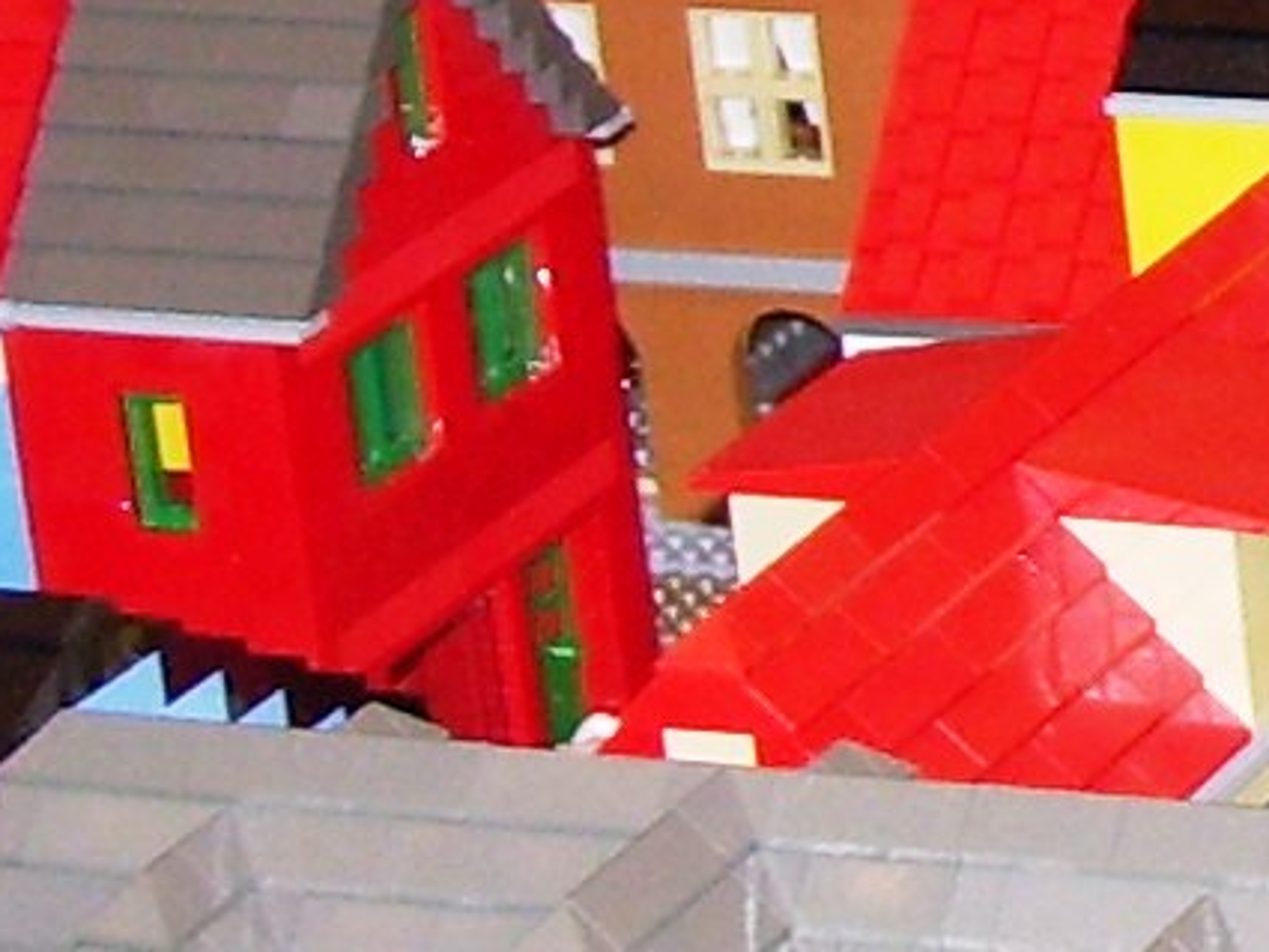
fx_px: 8947
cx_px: 2971
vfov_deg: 6.1
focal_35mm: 244
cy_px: -194
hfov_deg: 7.6
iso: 80
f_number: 3
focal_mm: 7.6
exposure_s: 1/60
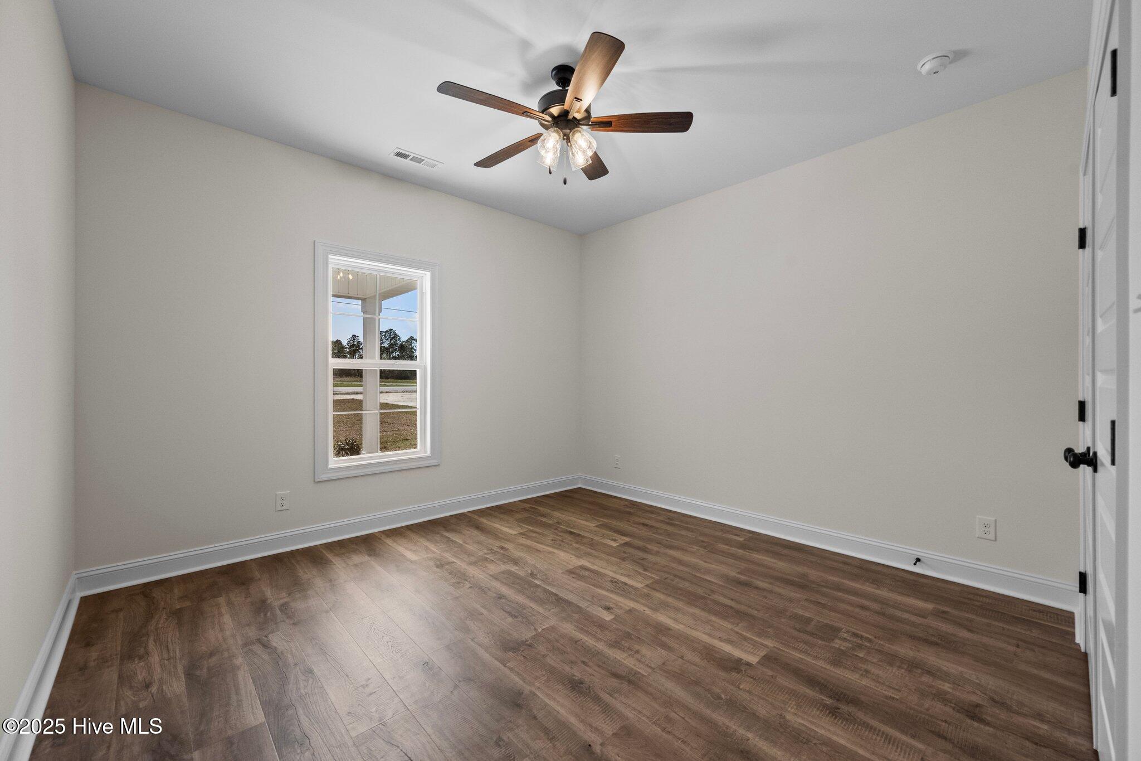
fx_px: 444
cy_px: 380
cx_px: 570
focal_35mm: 14
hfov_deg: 104.3
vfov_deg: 81.2
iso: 640
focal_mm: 14
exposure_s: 1/25
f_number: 7.1
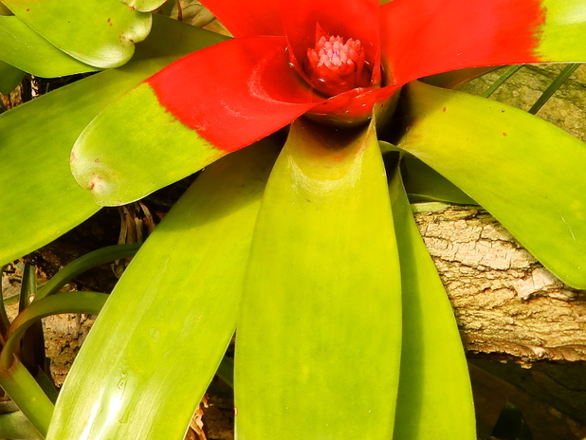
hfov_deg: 32.7
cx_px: 318
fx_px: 999
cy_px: 77
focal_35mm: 59
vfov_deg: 24.4
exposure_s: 1/125
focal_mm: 5.7
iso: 80
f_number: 4
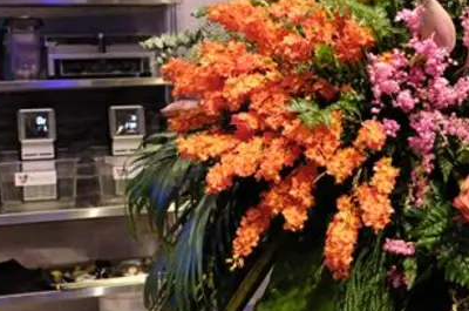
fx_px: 1014
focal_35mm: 78
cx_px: 422
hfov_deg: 25.2
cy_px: 132
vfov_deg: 17.4
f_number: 7.1
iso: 12800
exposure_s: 1/250
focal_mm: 26.6
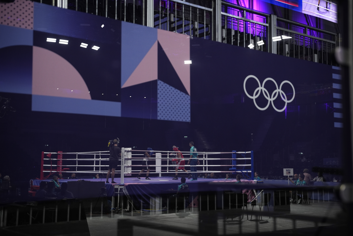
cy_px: 118
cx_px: 176
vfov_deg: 27.5
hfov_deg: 40.3
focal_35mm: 49
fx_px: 480
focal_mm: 49
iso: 800
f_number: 2.8
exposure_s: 1/320
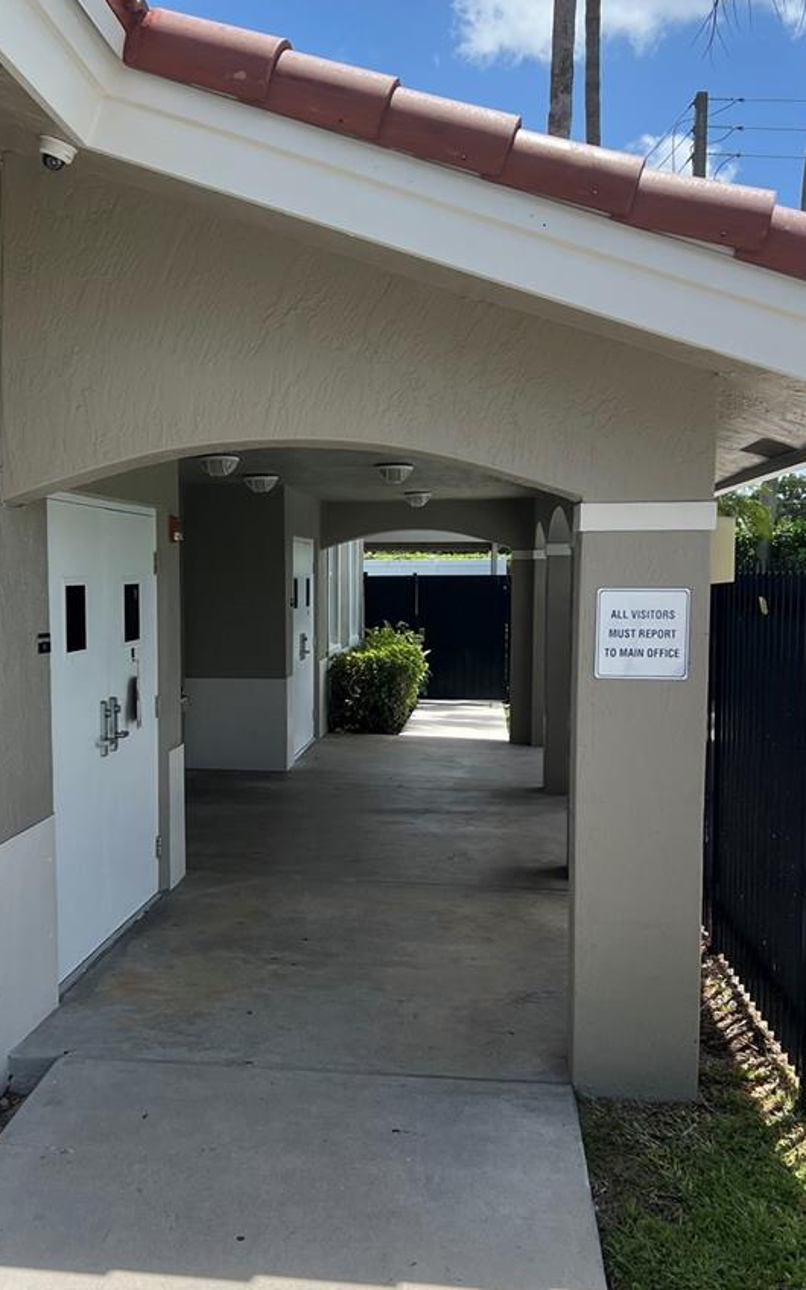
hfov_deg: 32.7
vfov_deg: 50.4
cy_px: 682
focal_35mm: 39
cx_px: 335
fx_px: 1371
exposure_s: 1/3165
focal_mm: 5.7
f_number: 1.5
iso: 50
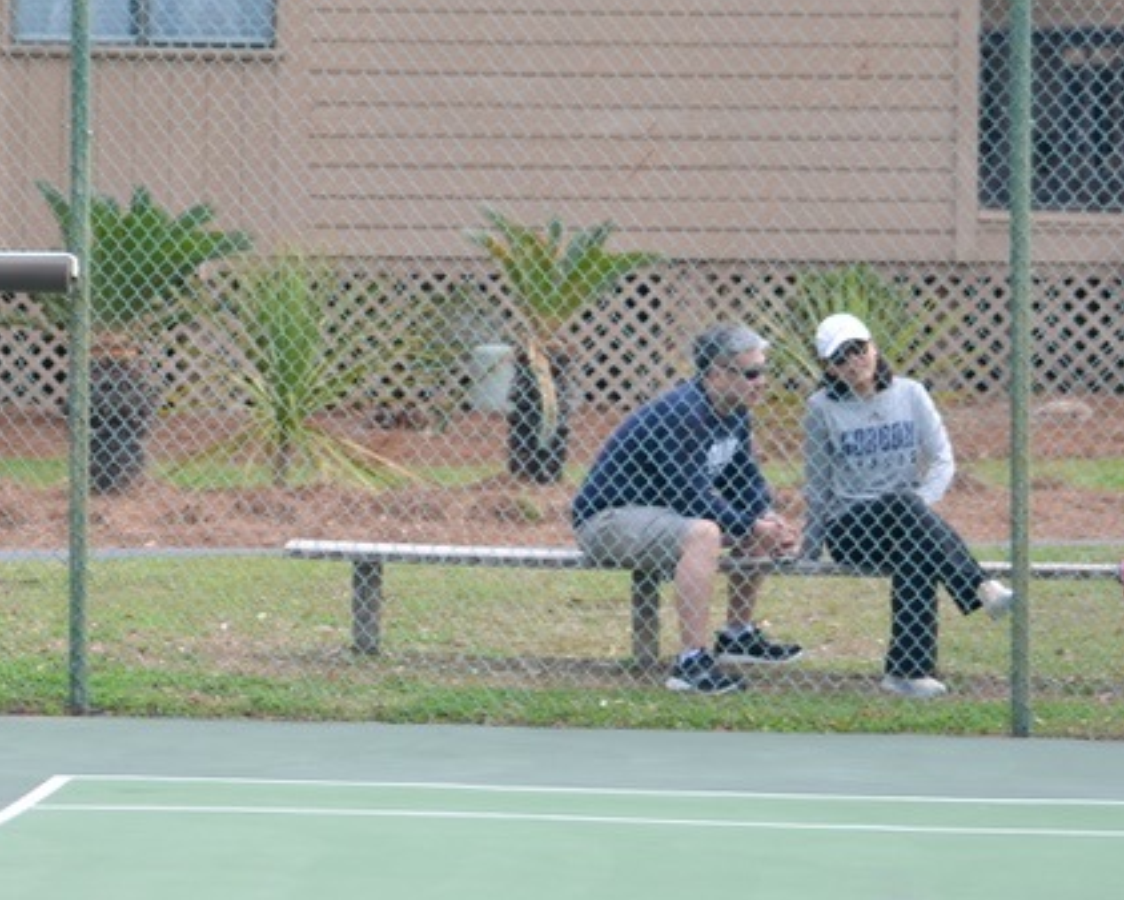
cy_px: 286
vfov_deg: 5.0
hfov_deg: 6.2
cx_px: -193
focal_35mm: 308
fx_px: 10258
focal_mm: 85
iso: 100
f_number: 4.5
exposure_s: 1/200
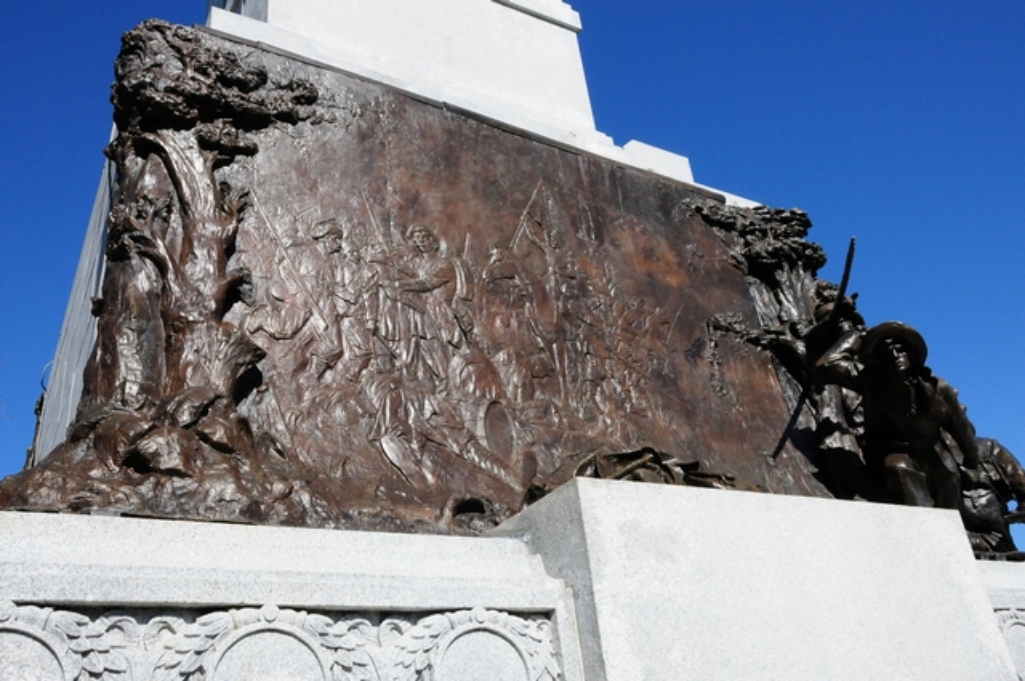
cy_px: 340
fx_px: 938
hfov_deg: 57.3
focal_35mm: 33
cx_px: 512
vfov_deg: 39.9
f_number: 16
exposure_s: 1/1000
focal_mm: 22
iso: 1000
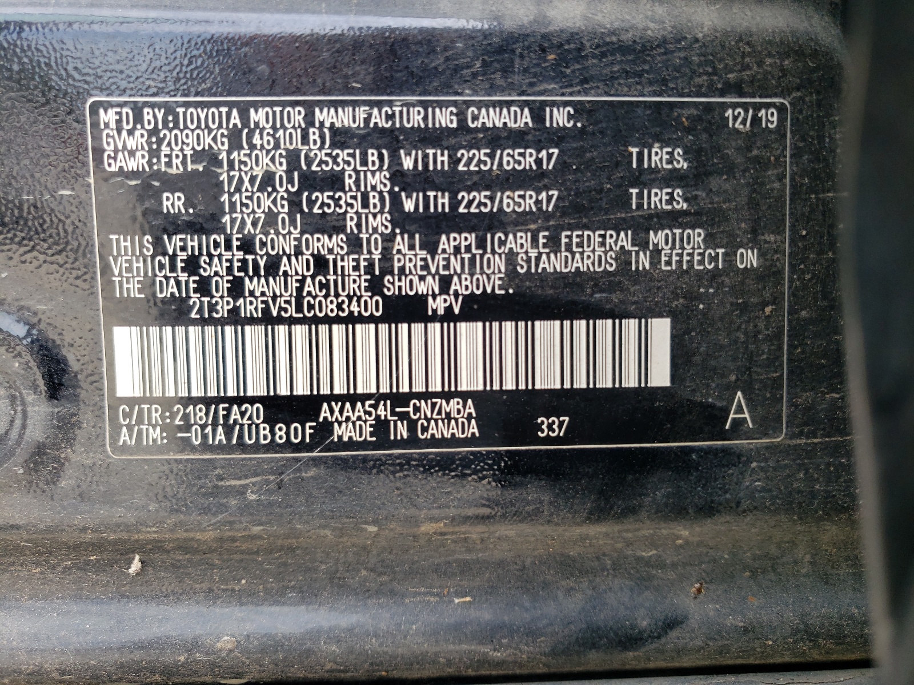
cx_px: 457
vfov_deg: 53.1
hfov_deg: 67.3
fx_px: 687
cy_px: 342
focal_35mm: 26
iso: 50
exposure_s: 1/192
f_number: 1.5
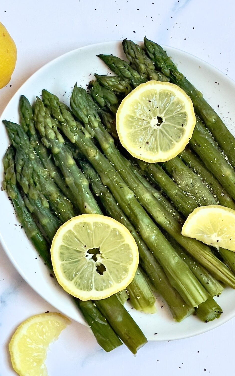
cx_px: 128
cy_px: 189
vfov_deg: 36.3
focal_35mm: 56
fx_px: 574
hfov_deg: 23.1
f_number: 2
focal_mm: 6
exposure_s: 1/60
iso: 160
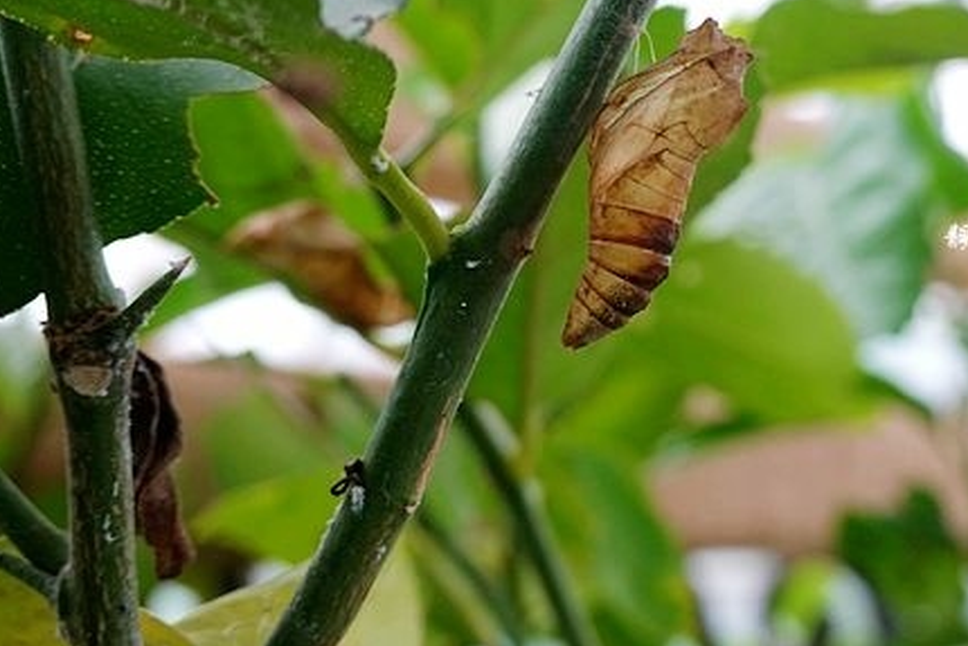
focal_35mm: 71
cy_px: 163
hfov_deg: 28.1
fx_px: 1910
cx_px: 716
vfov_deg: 19.1
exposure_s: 1/50
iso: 400
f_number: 4
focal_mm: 17.53
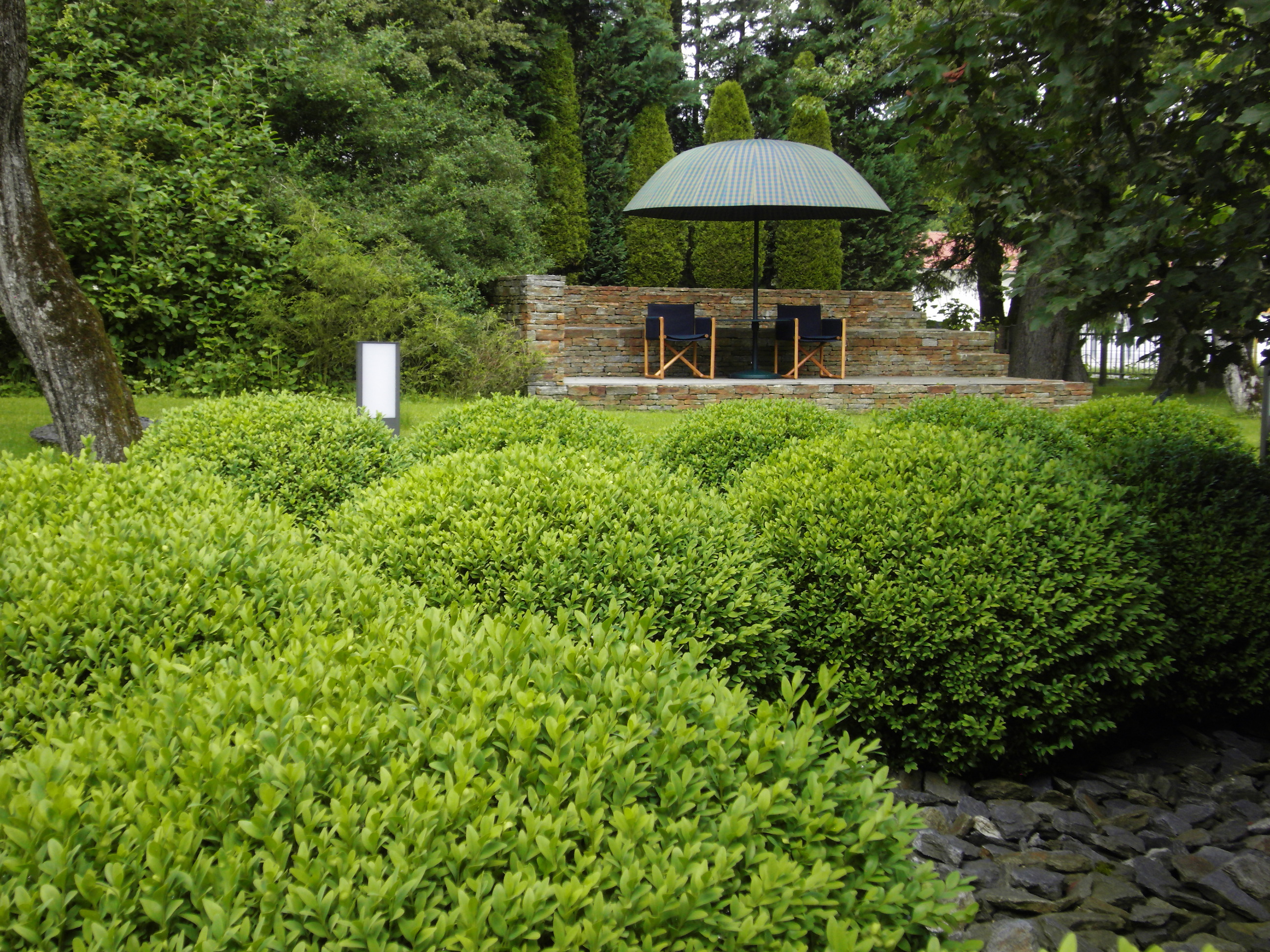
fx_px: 1761
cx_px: 635
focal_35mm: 48
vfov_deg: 30.3
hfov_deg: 39.7
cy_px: 476
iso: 80
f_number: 4
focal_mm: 8.5
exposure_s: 1/160
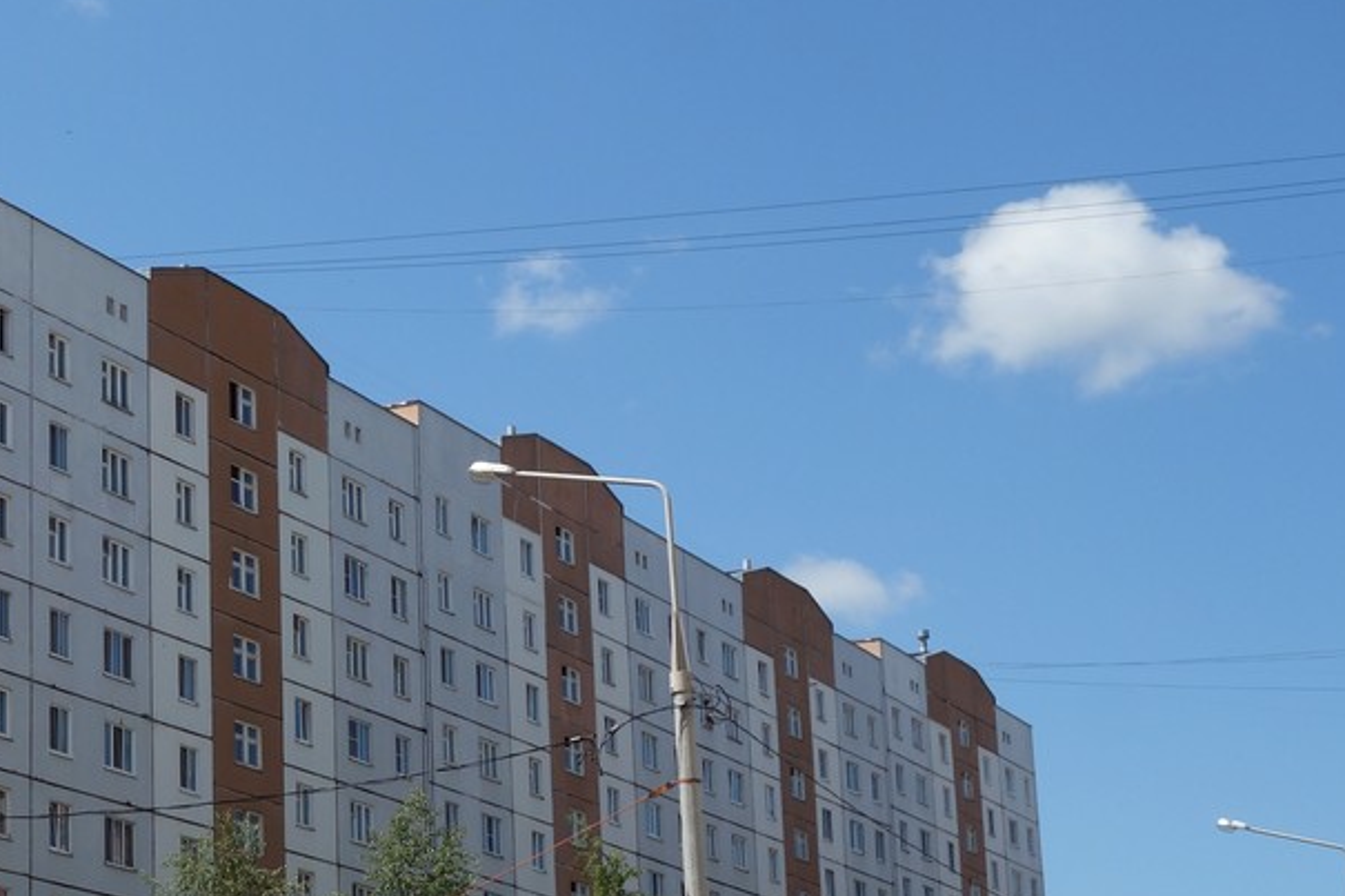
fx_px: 3025
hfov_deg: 23.8
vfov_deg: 16.8
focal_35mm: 81
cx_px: -60
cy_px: 595
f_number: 5.6
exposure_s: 1/640
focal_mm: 12.94
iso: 125
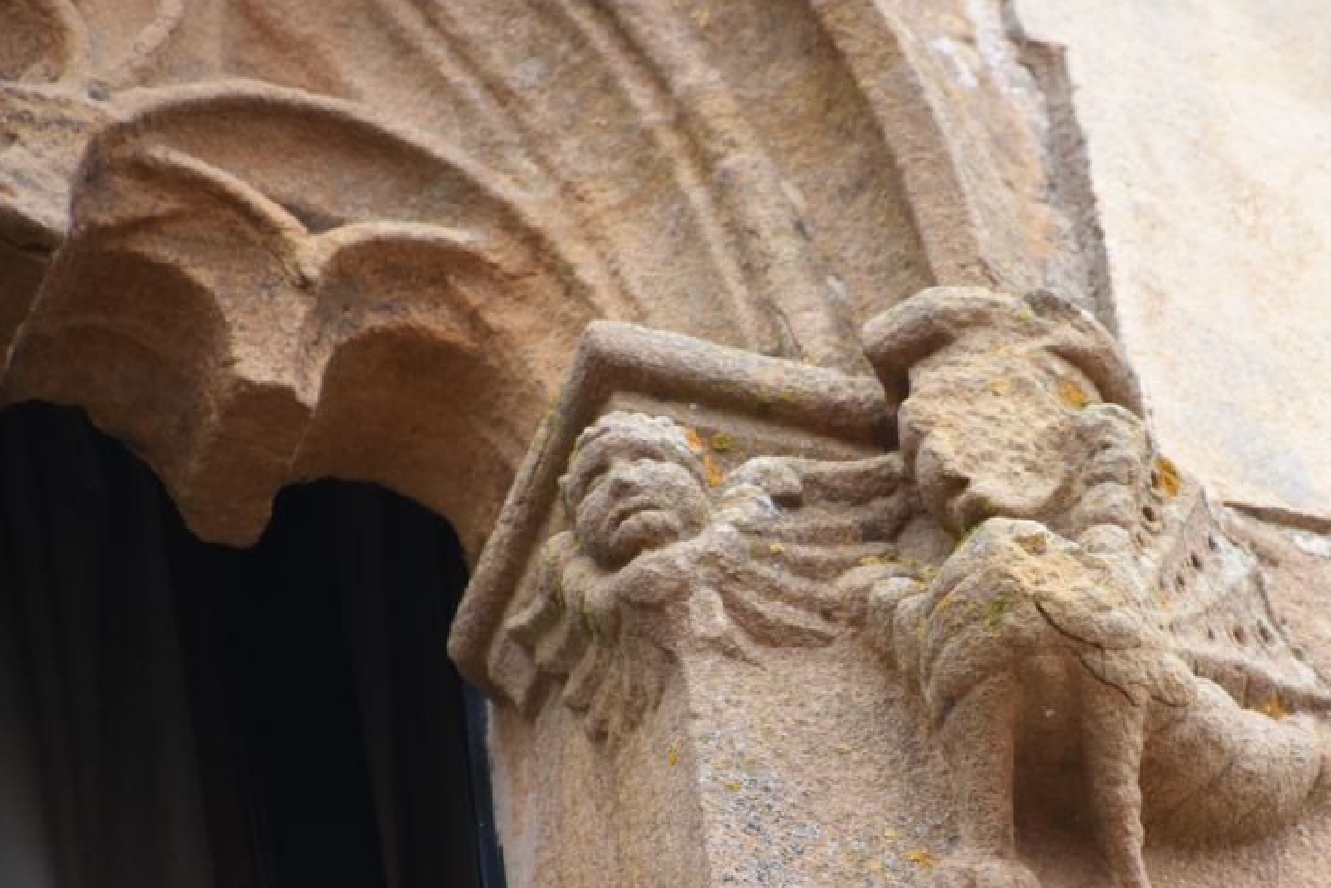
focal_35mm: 637
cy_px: 567
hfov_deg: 3.2
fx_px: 23549
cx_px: 887
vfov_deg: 2.2
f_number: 6.3
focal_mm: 300
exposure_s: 1/320
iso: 640
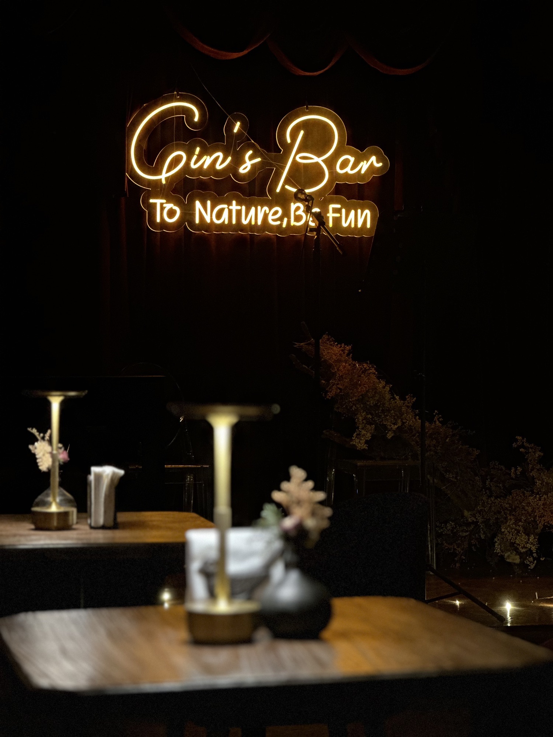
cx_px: 276
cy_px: 368
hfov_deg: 19.1
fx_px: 1640
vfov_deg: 25.3
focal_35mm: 77
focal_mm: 9
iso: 640
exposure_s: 1/15
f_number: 2.8
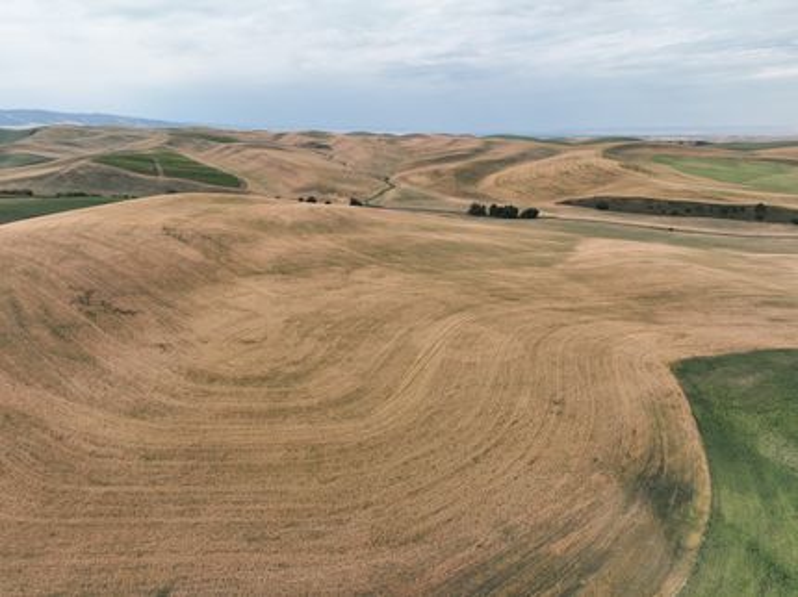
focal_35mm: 24
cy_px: 298
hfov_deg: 71.6
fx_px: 553
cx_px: 399
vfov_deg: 56.8
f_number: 2.8
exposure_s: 1/1250
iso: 100
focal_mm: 12.29
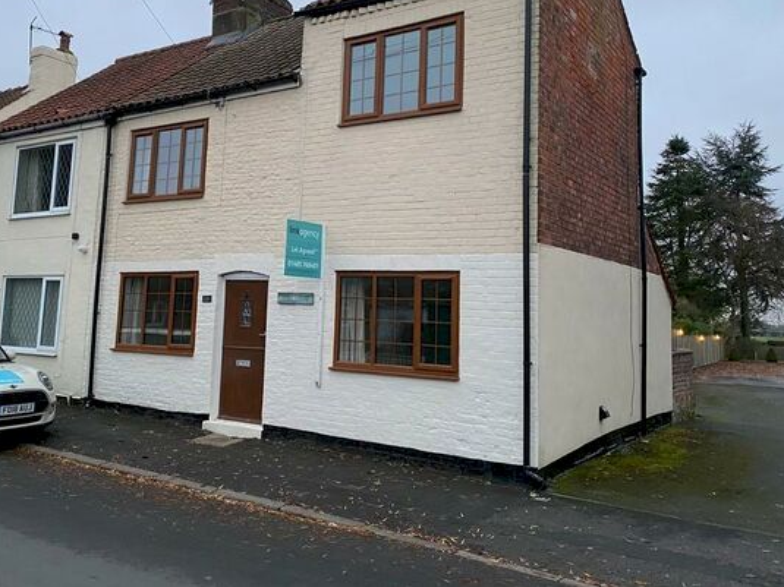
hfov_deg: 53.8
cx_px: 339
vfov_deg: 41.3
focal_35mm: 34
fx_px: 770
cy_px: 206
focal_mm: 4.25
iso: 125
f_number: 1.8
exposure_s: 1/60
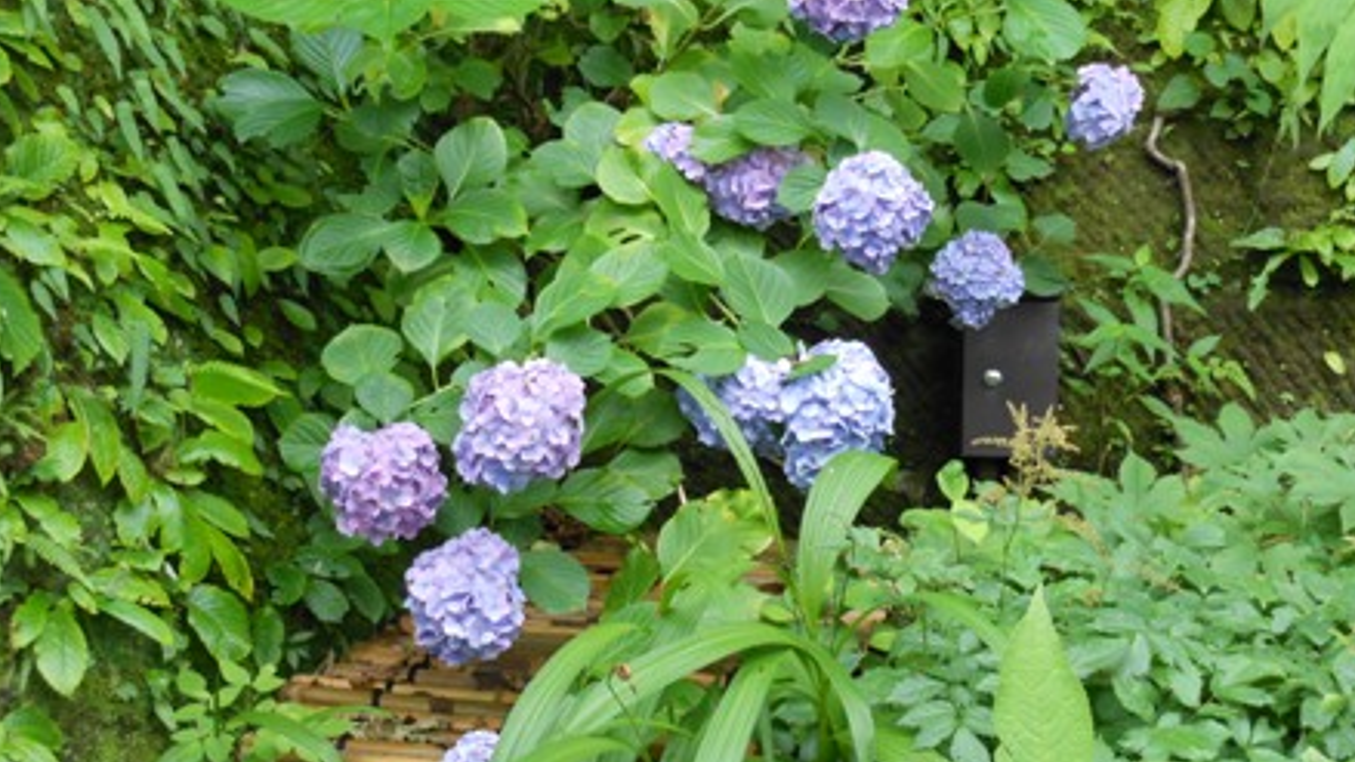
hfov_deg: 41.3
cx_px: 679
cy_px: 398
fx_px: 1797
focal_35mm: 50
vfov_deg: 24.0
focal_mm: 8.1
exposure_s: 1/30
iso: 320
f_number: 4.6
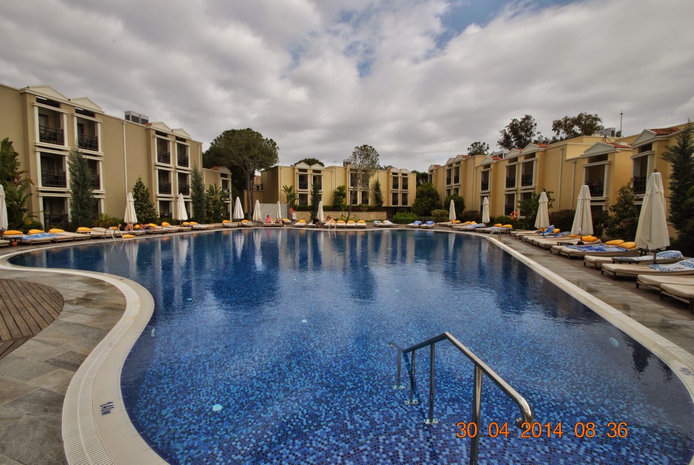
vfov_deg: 77.5
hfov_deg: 100.3
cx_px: 347
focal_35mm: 15
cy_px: 232
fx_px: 290
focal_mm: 10
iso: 100
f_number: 11
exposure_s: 1/200
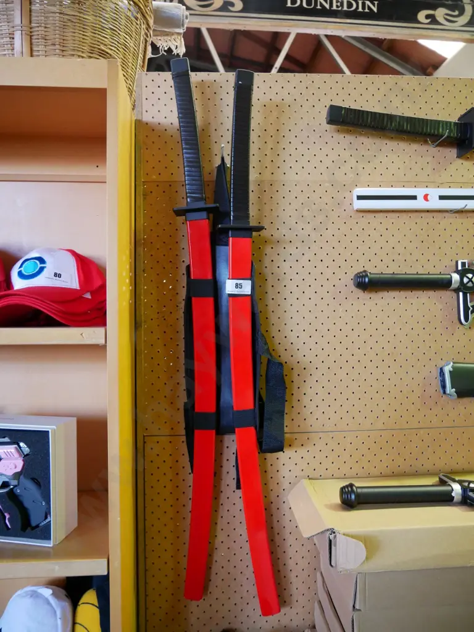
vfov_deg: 71.6
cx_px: 237
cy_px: 316
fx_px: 438
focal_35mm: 24
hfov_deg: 56.8
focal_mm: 12
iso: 1600
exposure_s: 1/60
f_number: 3.5
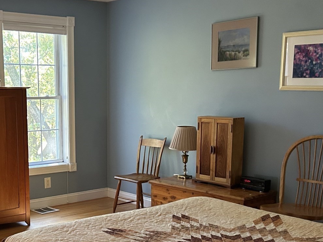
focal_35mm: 54
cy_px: 176
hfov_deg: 34.7
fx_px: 504
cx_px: 78
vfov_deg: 26.8
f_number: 1.5
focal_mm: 5.7
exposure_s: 1/60
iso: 320
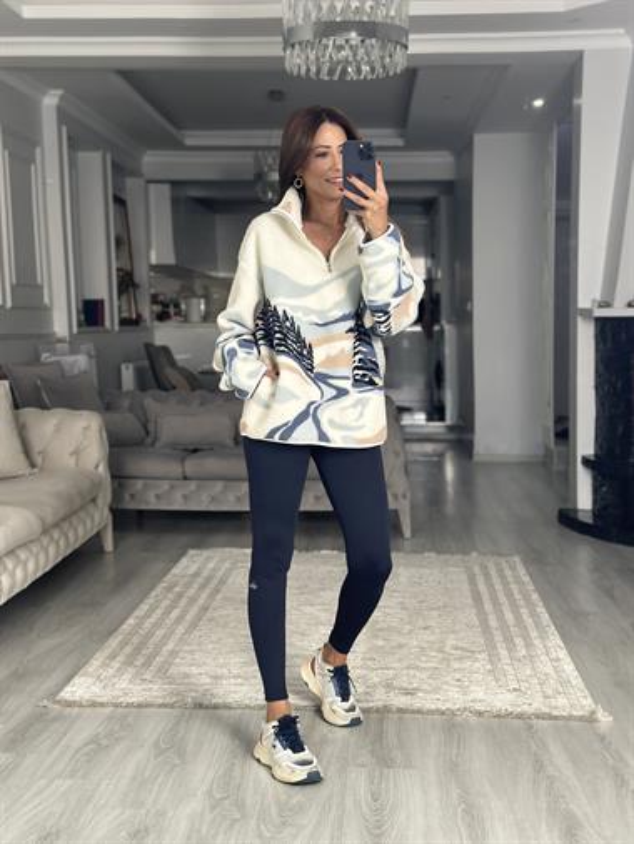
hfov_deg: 30.3
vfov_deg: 39.6
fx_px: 1171
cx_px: 317
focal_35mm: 48
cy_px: 422
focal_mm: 6.86
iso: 200
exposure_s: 1/100
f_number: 1.78
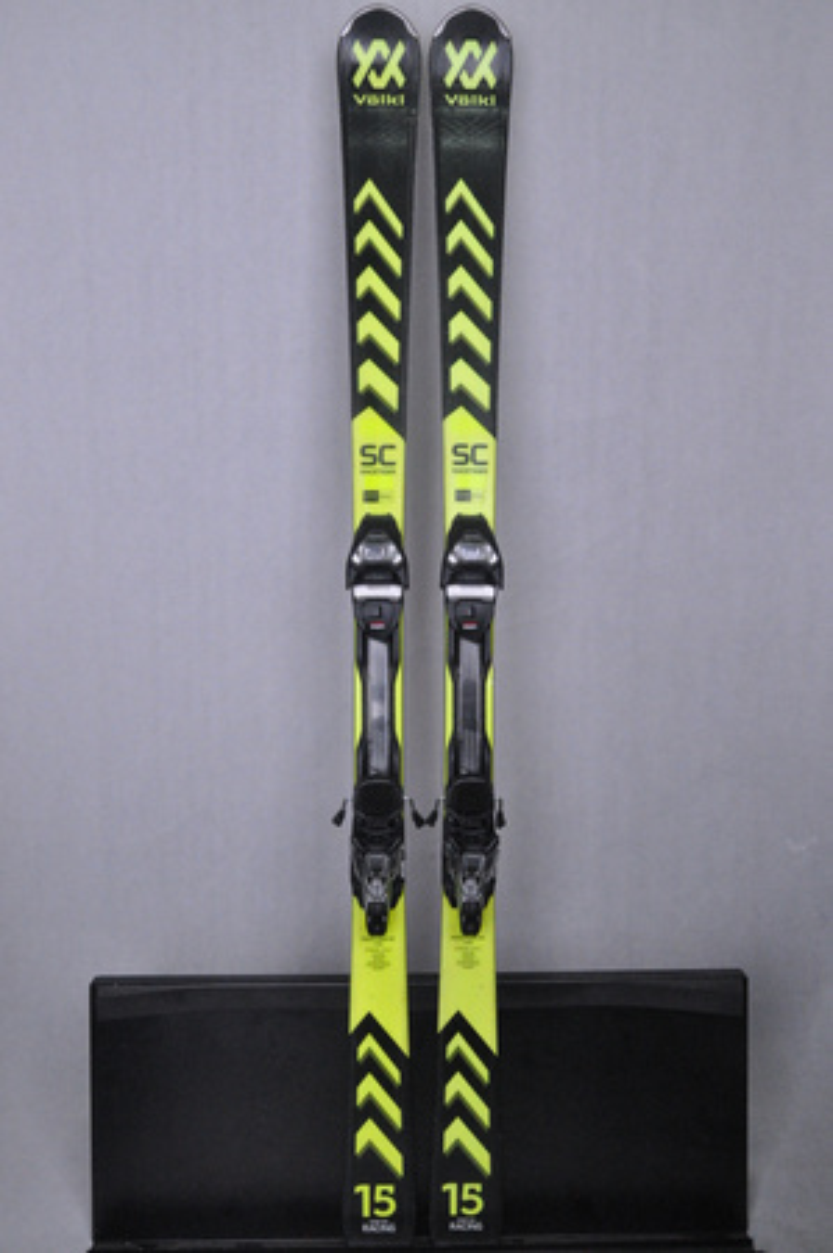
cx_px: 416
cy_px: 626
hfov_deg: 39.9
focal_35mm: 33
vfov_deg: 57.3
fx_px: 1148
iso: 3200
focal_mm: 22
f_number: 9.5
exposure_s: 1/125
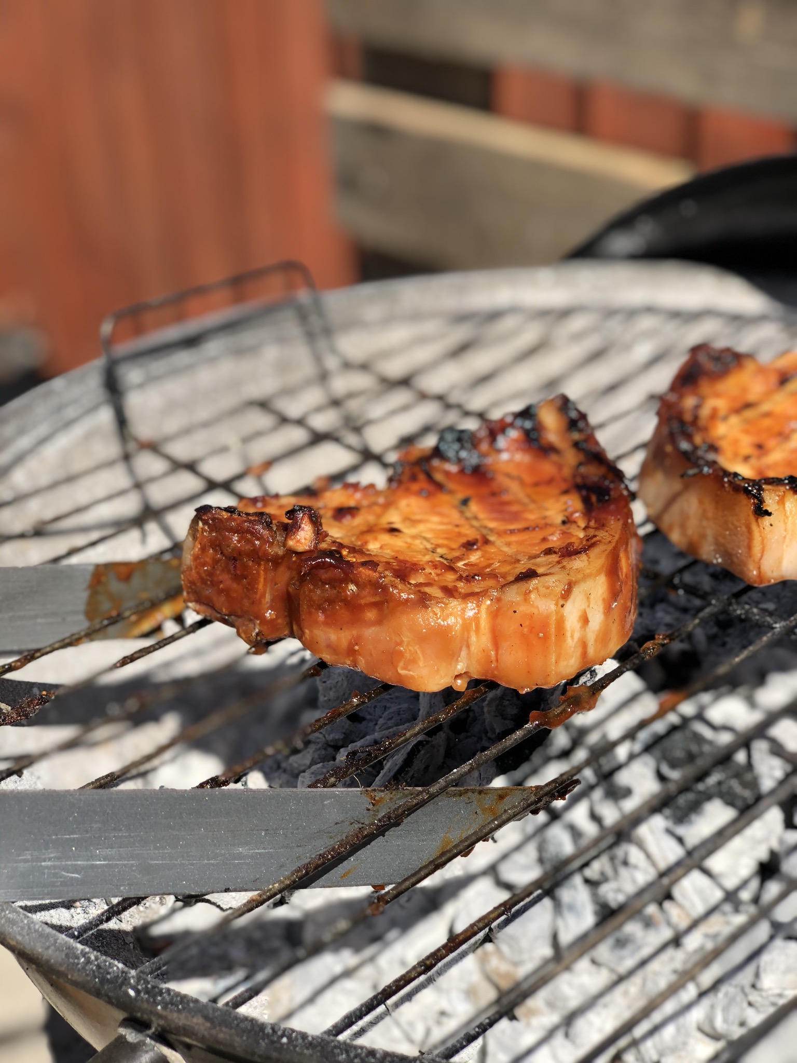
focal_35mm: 52
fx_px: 1596
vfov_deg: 36.8
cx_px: 398
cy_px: 532
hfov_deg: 28.0
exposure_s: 1/810
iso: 16
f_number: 2.4
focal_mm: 6
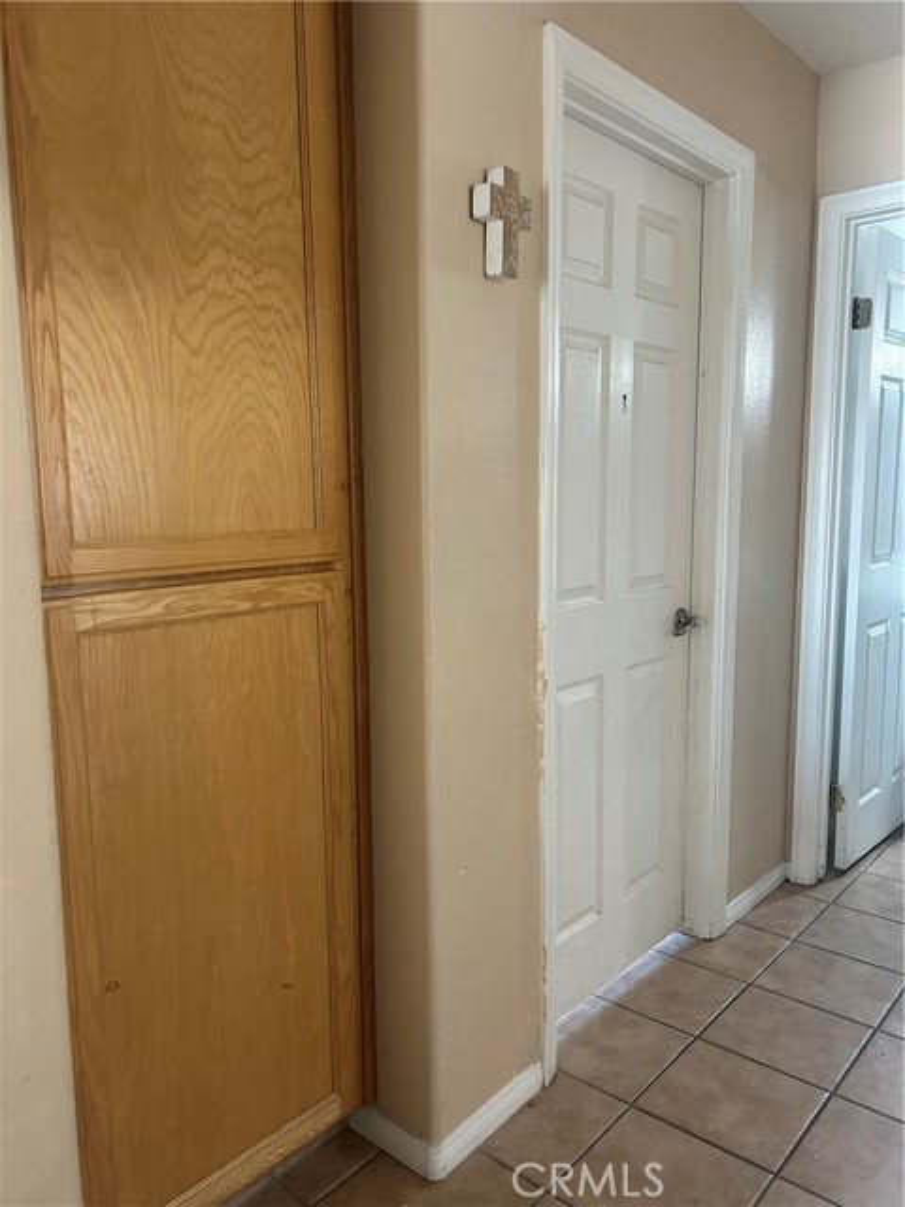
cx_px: 452
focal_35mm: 26
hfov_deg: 53.1
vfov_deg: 67.3
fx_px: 906
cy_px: 604
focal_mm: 5.7
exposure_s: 1/60
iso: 400
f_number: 1.5
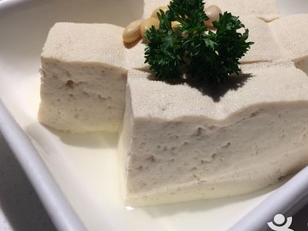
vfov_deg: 32.8
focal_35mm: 44
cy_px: 89
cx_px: 201
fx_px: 392
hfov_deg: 42.5
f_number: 2.2
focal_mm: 4.15
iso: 40
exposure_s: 1/60
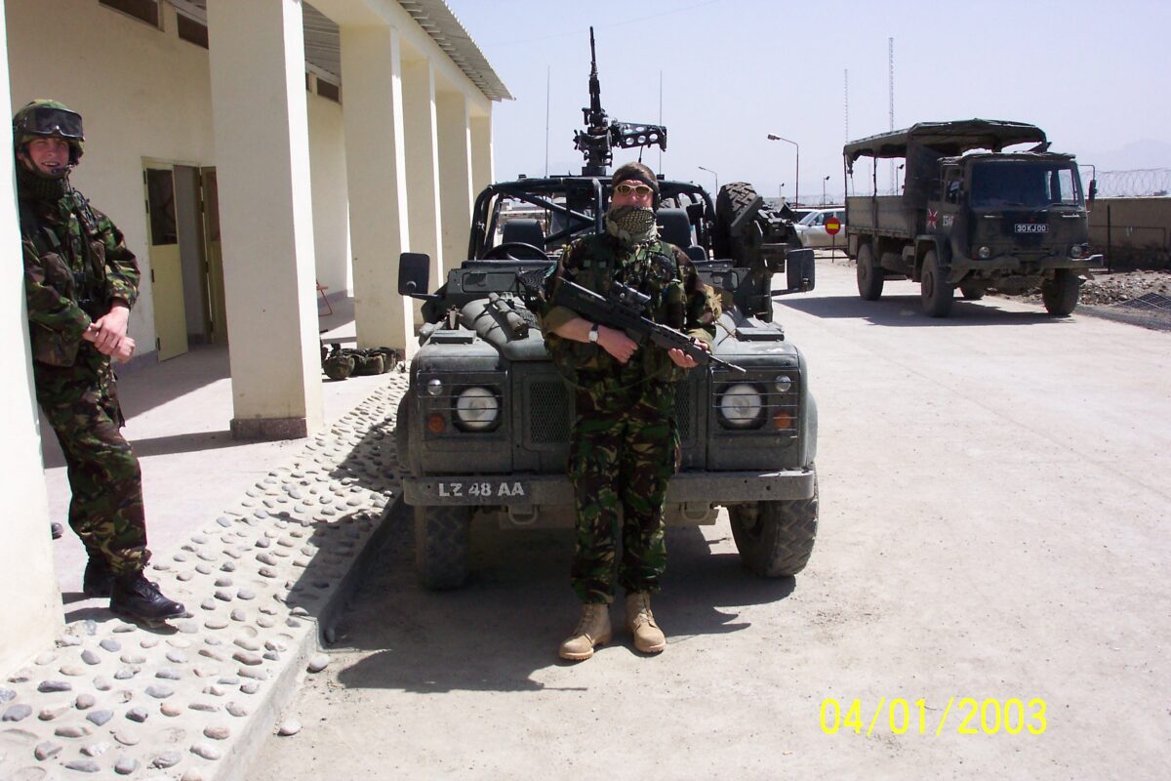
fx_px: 1138
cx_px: 586
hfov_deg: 54.4
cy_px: 390
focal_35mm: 35
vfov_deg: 37.9
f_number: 9.5
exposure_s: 1/250
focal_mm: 7.5
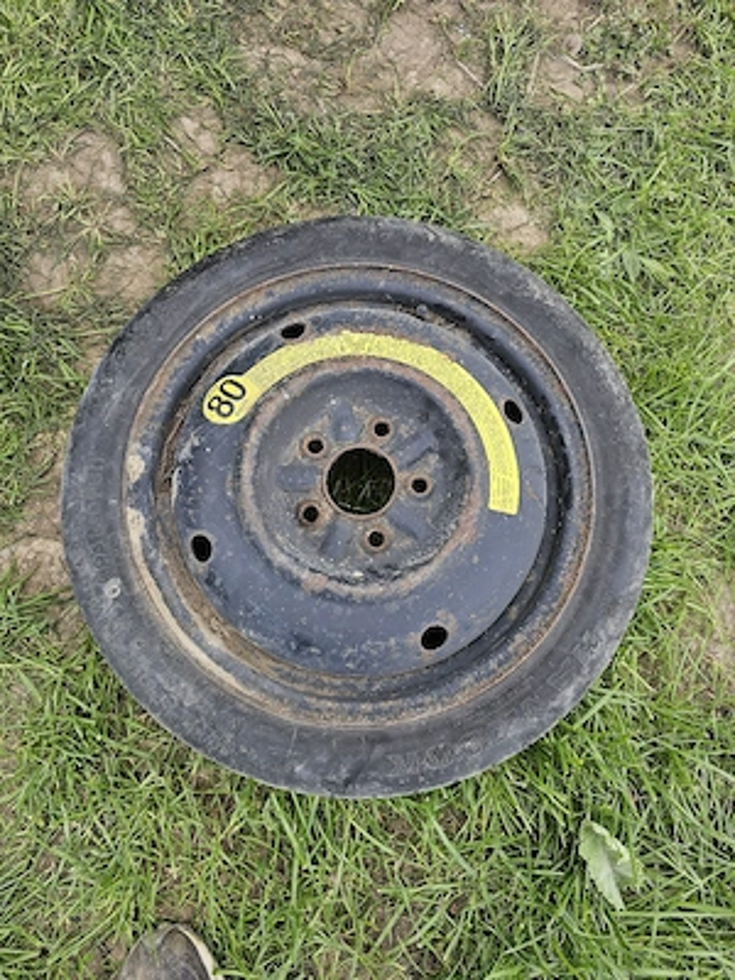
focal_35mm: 23
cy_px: 490
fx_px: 651
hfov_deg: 58.9
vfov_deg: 73.9
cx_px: 368
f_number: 1.7
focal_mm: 6.3
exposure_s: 1/101
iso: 12
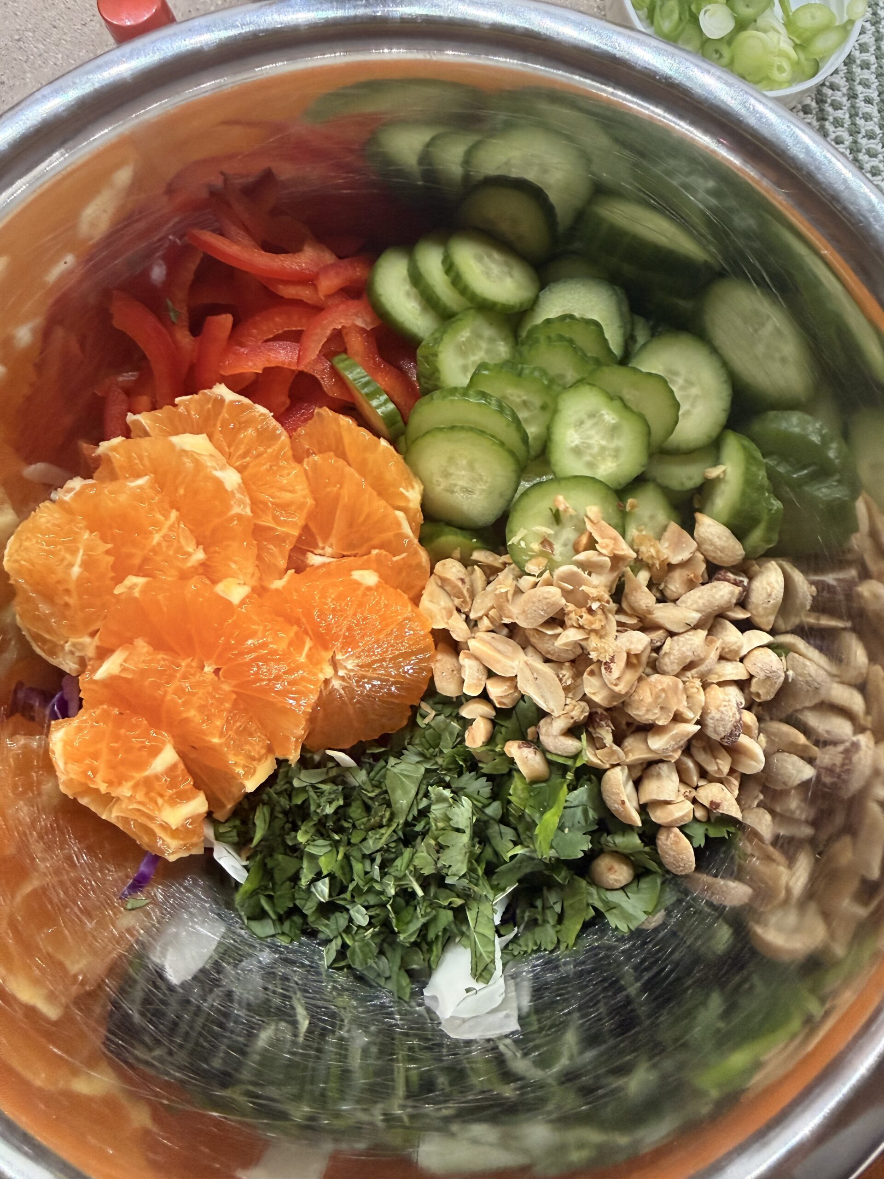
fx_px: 817
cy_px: 590
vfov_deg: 71.6
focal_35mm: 24
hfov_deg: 56.8
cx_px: 442
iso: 400
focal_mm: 2.22
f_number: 2.2
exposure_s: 1/60
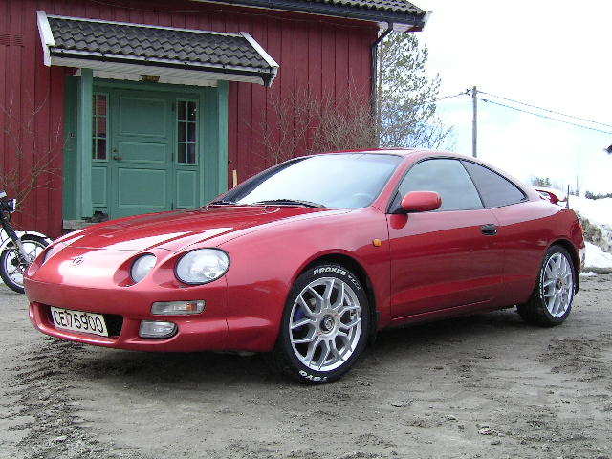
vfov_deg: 38.7
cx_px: 306
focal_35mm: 37
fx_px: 654
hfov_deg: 50.1
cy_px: 230
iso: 71
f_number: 5.1
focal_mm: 5.9
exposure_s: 1/187
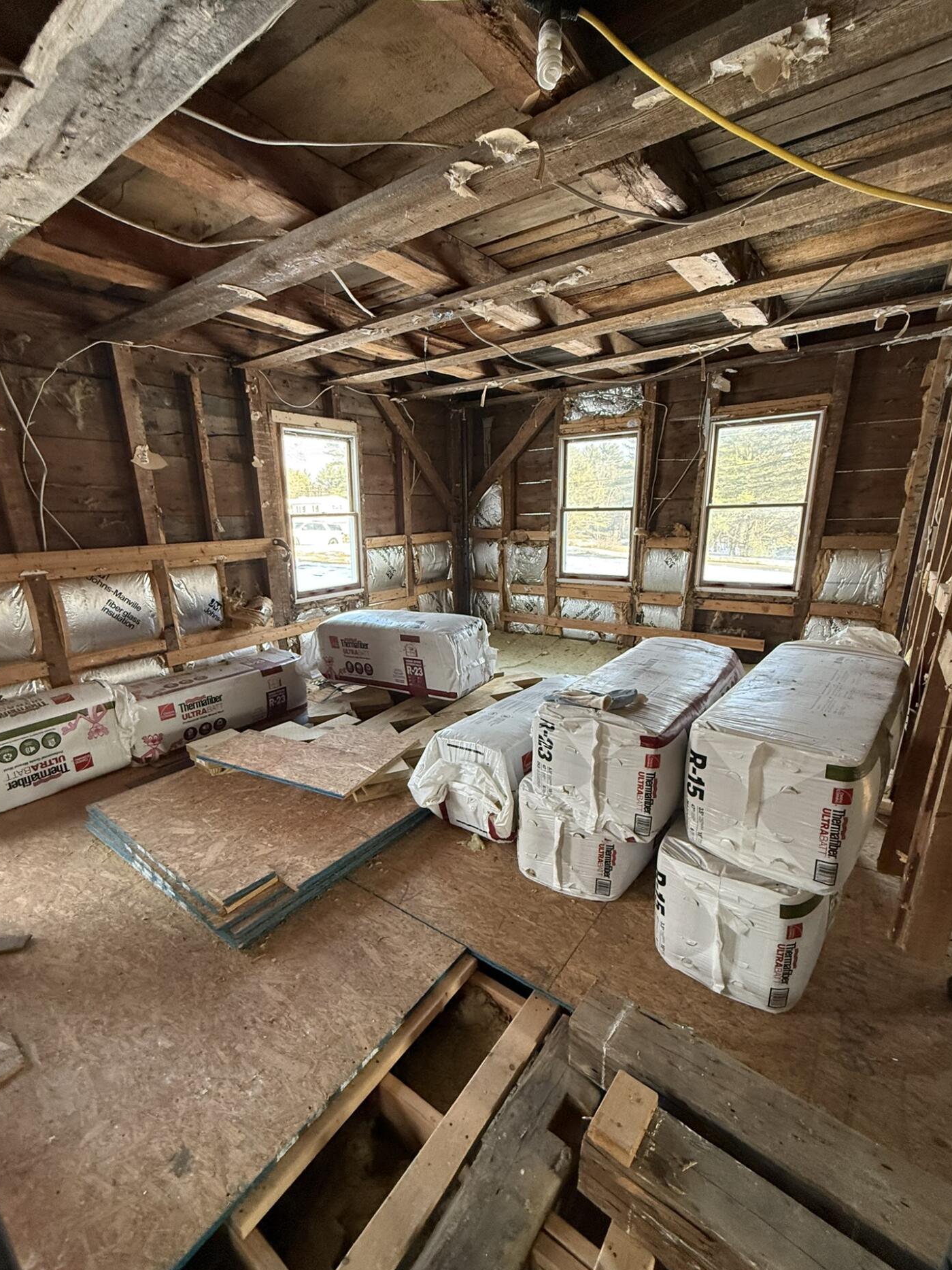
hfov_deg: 81.7
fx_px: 550
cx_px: 457
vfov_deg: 98.1
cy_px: 658
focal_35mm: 15
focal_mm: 2.22
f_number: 2.2
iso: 320
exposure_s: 1/99
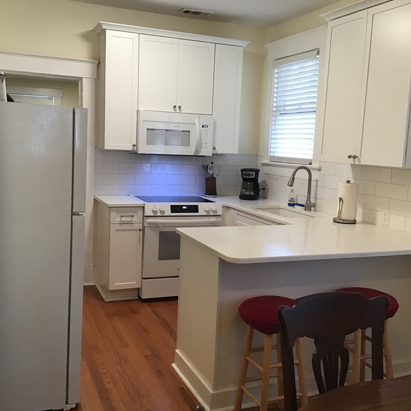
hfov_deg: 44.9
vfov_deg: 44.9
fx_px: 497
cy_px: 205
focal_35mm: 37
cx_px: 208
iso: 64
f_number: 2.4
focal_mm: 3.3
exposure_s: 1/30
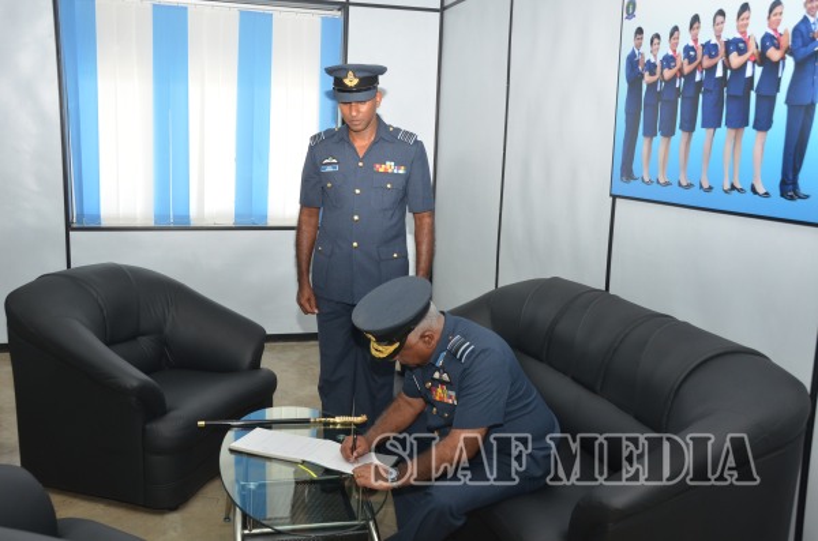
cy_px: 270
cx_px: 409
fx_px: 748
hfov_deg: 57.3
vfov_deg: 39.8
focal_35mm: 33
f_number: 6.3
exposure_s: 1/125
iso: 400
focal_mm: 22
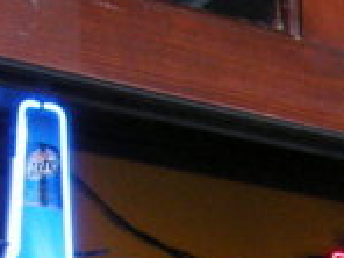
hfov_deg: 8.2
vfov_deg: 5.8
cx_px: 500
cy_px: 811
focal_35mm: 237
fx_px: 2355
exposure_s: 1/8
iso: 200
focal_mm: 7.5
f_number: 7.6
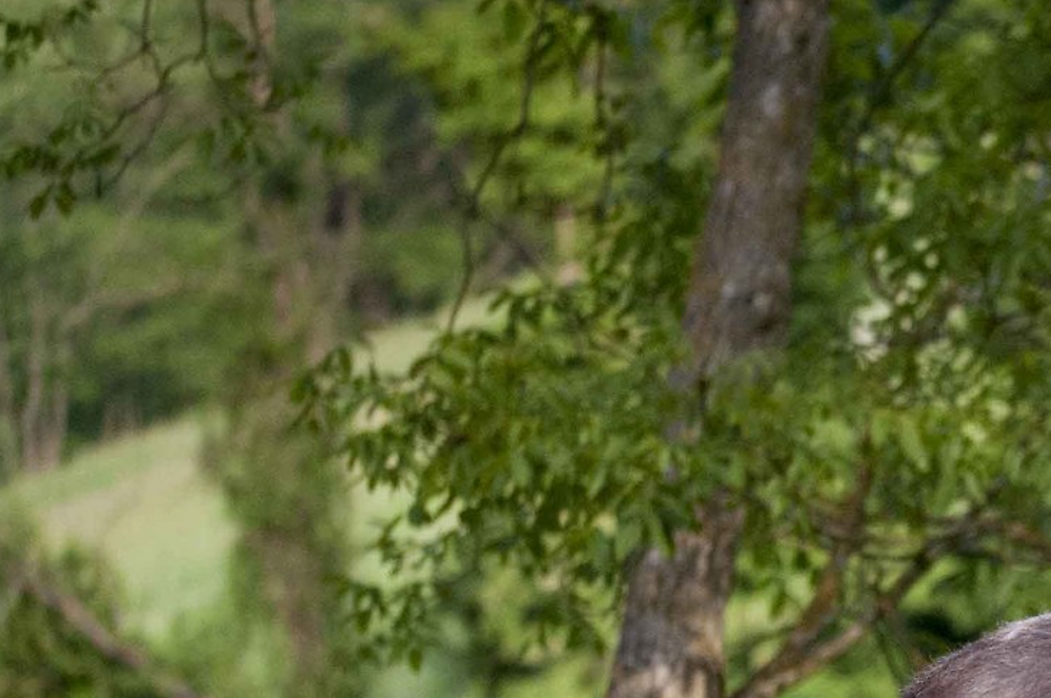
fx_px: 10032
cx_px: 1461
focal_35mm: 344
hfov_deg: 5.9
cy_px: 890
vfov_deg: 4.0
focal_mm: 105
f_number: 2.8
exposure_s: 1/5000
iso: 1000
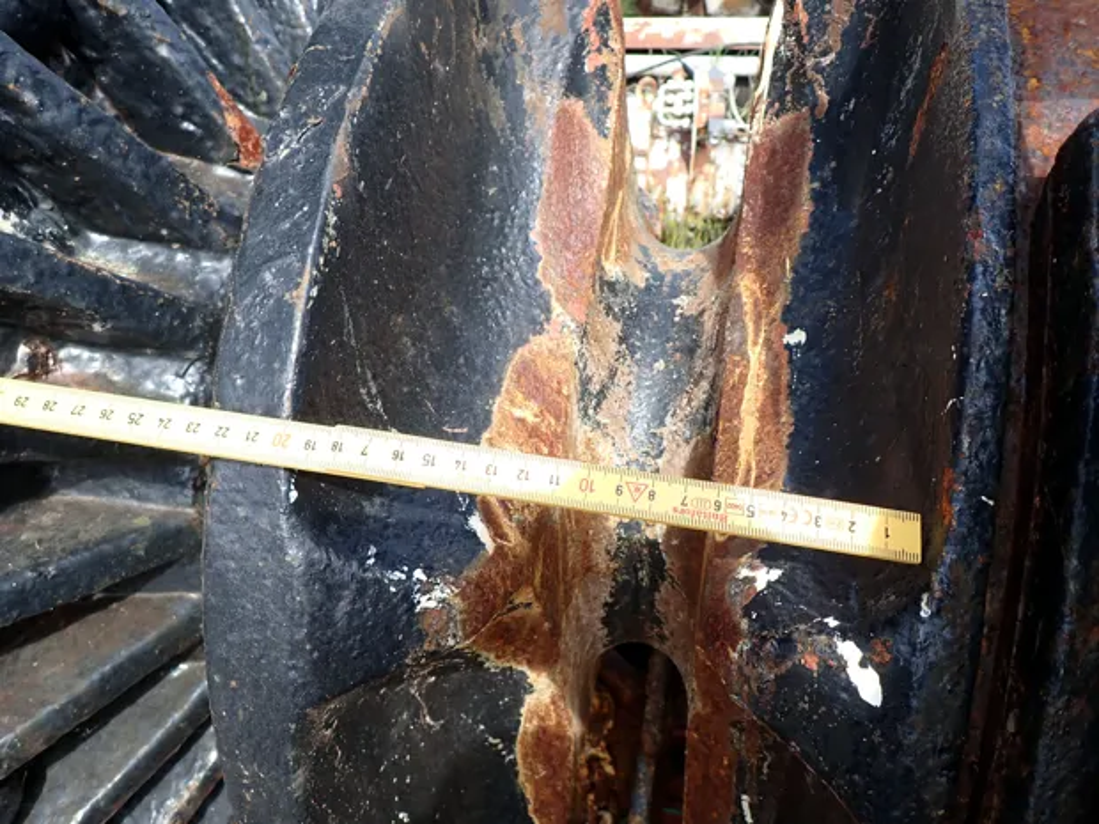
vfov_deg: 54.9
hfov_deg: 69.4
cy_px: 412
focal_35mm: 25
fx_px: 794
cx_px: 550
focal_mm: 4.5
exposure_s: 1/400
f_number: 2.8
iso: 100
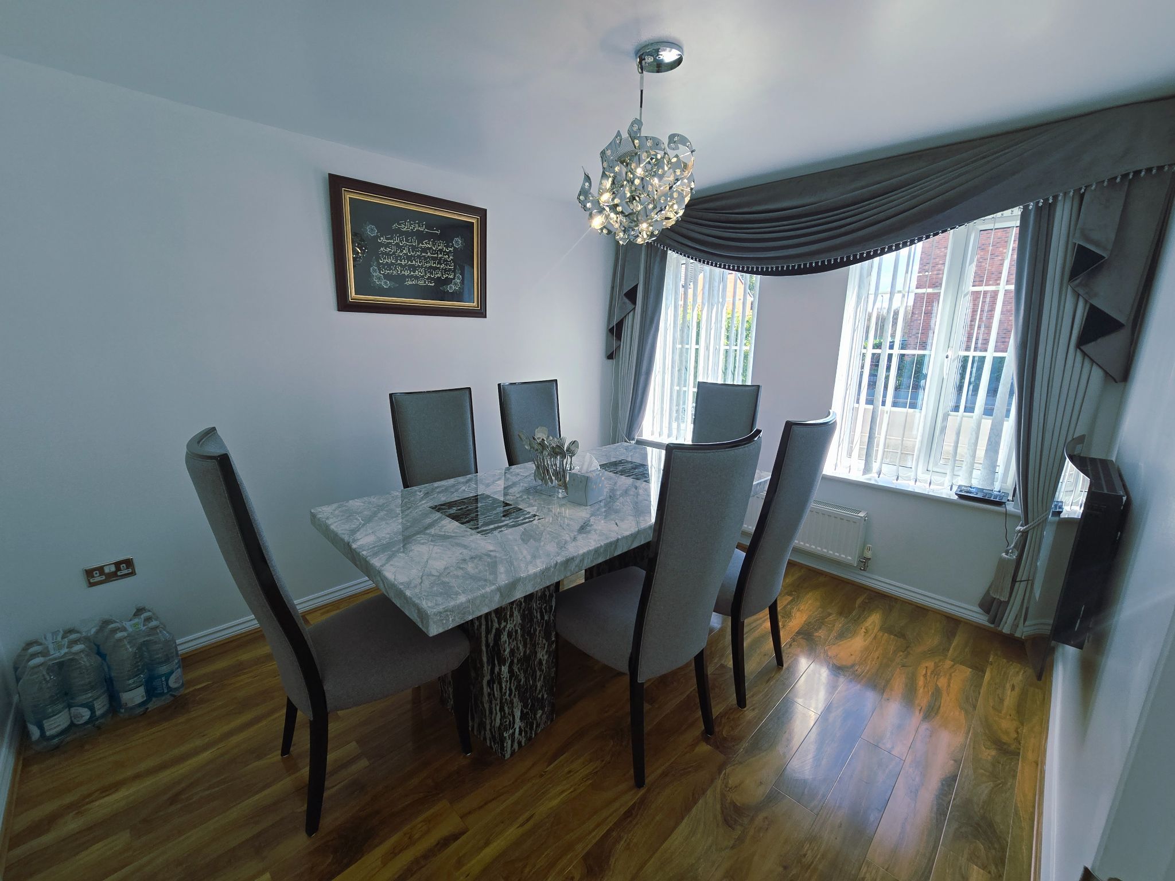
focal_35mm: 13
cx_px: 588
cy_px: 440
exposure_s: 1/164
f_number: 2.2
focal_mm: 2.2
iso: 50
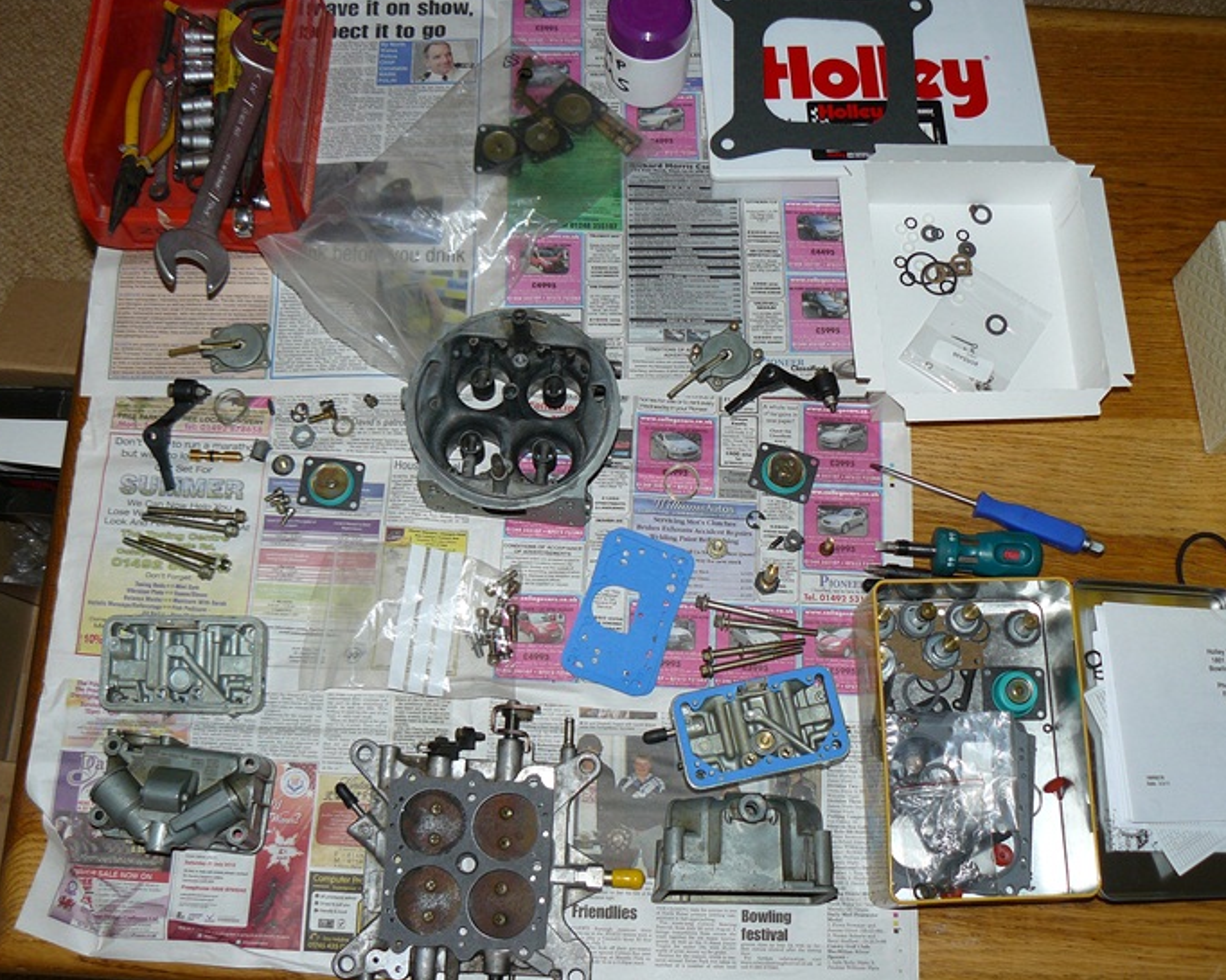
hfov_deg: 48.0
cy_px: 485
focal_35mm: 38
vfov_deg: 39.1
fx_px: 1378
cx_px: 607
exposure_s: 1/30
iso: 100
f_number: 2.8
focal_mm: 6
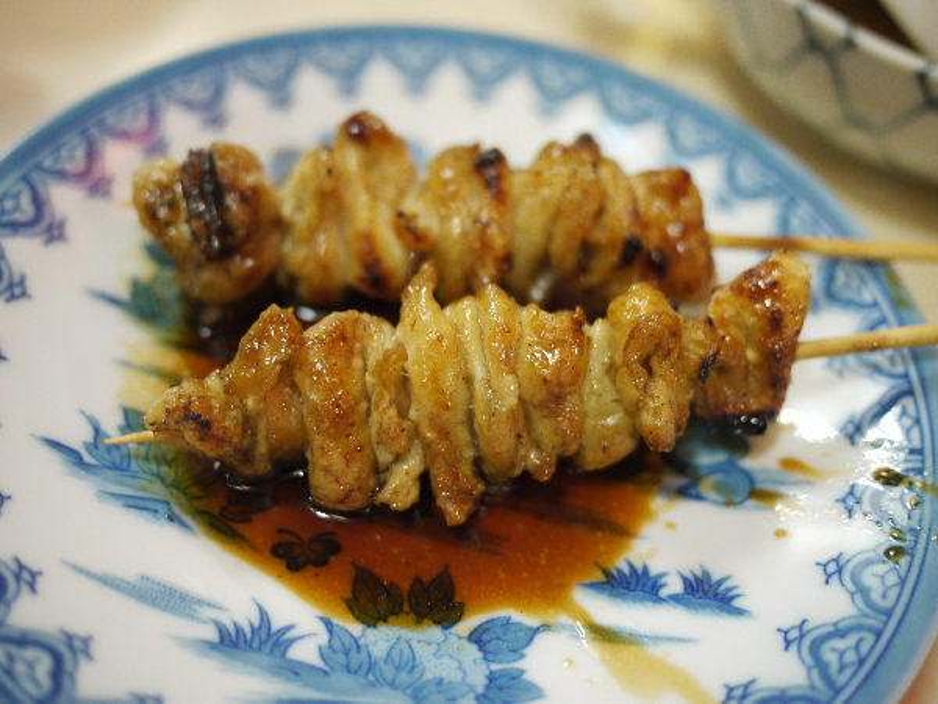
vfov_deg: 36.0
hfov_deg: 46.8
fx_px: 1084
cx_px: 469
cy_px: 352
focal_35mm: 40
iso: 400
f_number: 1.7
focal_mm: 20
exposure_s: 1/30
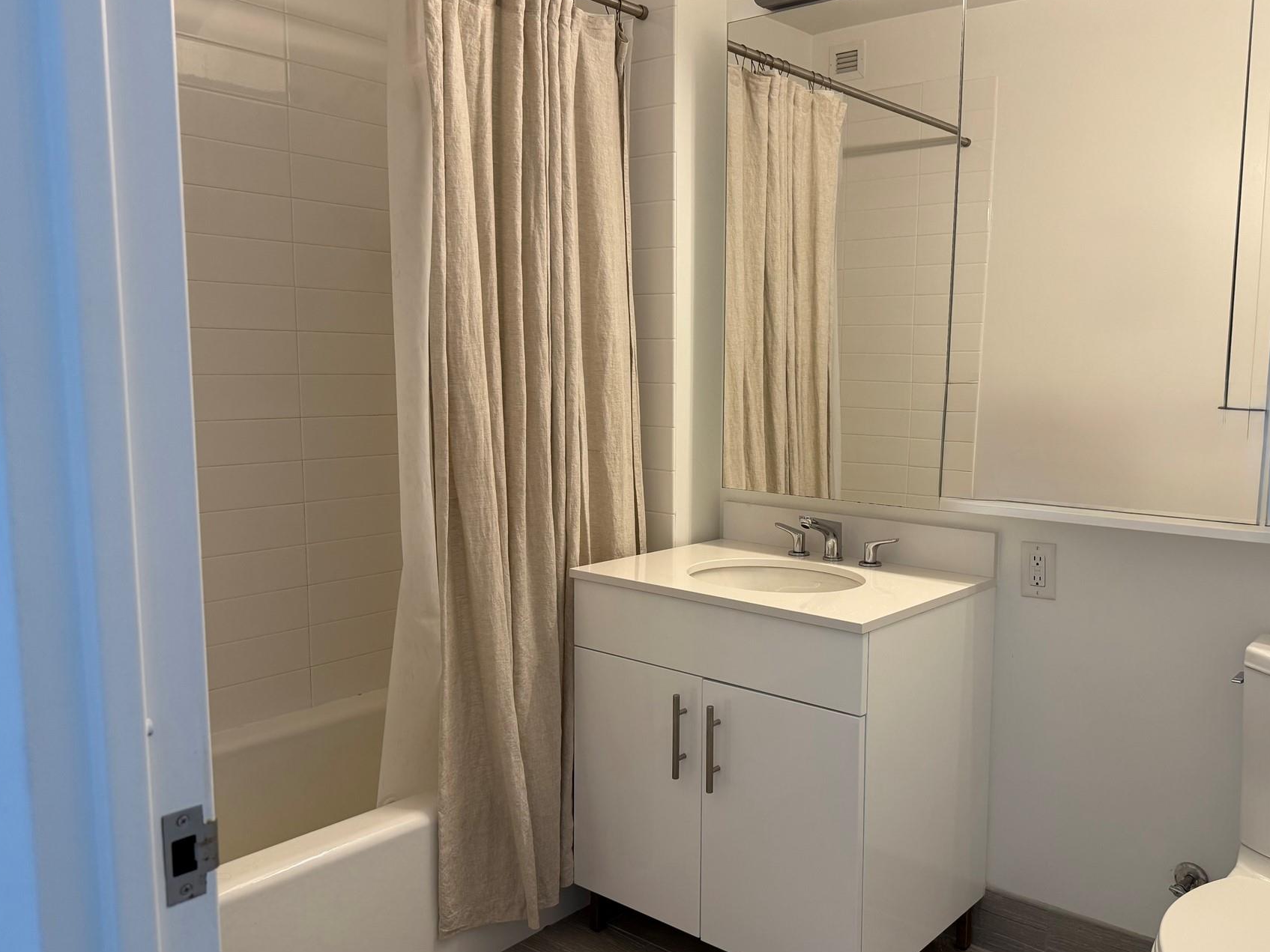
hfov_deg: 61.2
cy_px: 496
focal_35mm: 29
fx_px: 1064
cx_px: 756
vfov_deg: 48.2
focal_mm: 6.76
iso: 160
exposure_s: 1/120
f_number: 1.78
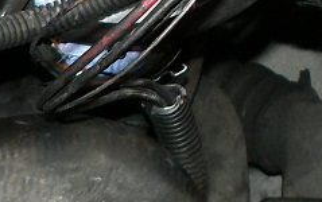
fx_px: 1089
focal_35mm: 124
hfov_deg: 16.5
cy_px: -116
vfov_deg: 10.2
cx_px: 311
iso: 200
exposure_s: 1/60
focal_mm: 6
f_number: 2.8
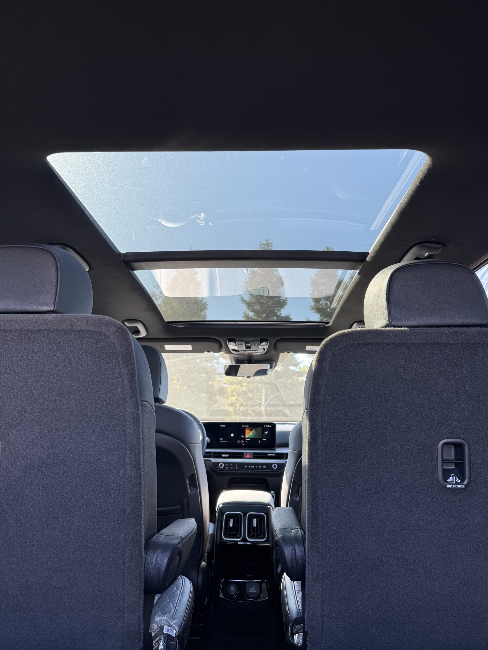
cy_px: 325
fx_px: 451
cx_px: 244
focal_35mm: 24
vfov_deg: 71.6
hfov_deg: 56.8
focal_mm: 6.76
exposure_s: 1/151
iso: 64
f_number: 1.78
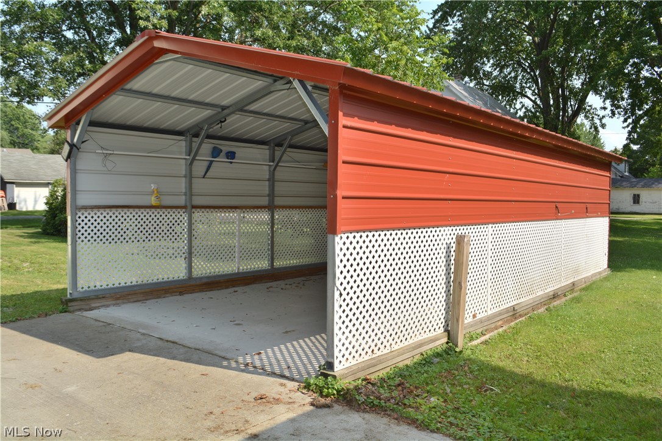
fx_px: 552
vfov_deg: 43.6
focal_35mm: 30
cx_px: 331
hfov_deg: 61.9
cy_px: 220
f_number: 10
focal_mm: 20
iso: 100
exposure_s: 1/200
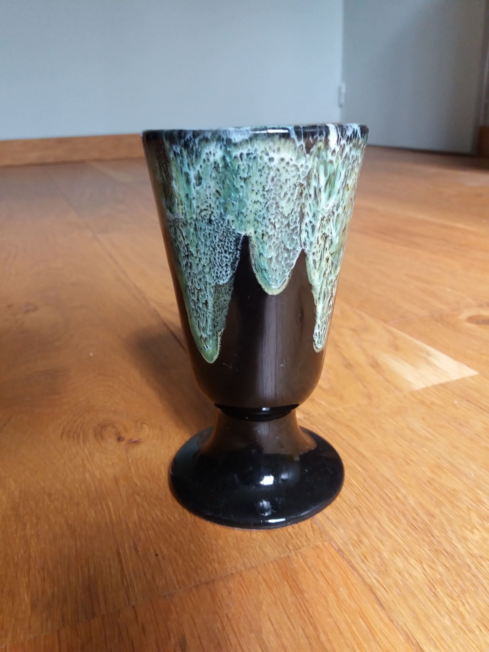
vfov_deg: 63.4
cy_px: 326
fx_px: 527
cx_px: 244
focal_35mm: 28
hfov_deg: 49.7
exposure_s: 1/33
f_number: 1.9
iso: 125
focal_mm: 3.7
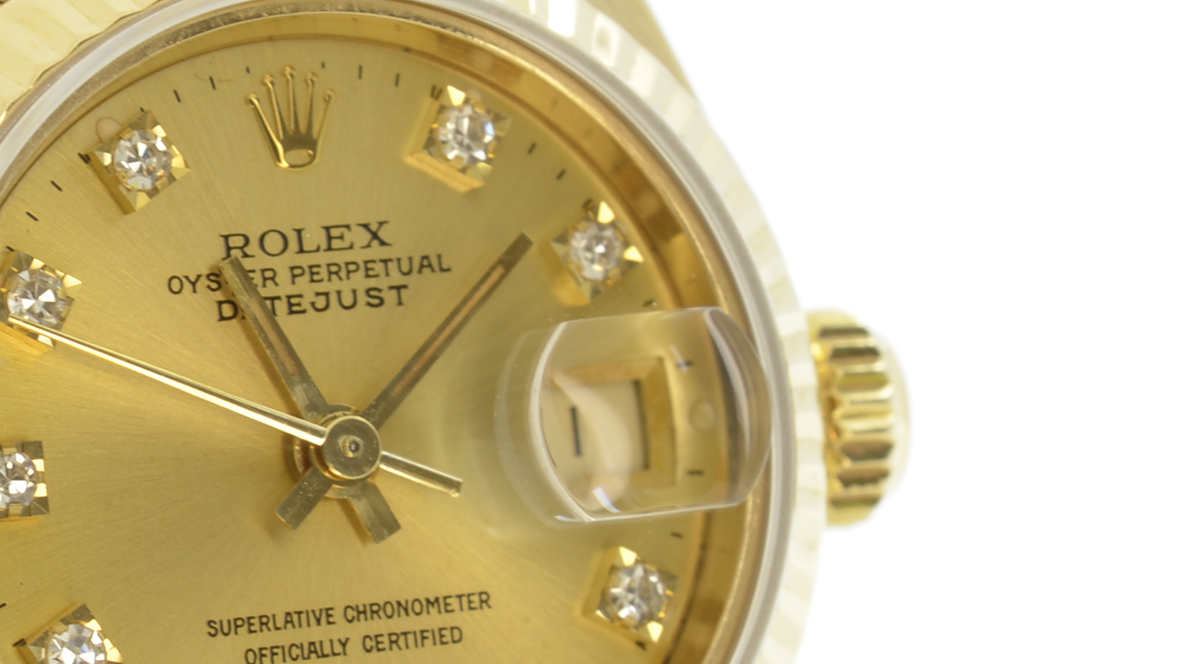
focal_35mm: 168
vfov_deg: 7.2
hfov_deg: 12.7
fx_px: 5256
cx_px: 121
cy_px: 486
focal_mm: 40
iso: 160
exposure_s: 1/13
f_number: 13
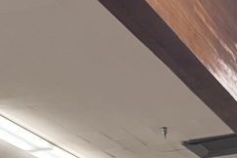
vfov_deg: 9.9
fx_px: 691
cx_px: 320
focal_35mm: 105
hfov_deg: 18.0
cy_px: 469
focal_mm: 6.76
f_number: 1.78
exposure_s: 1/60
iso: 160
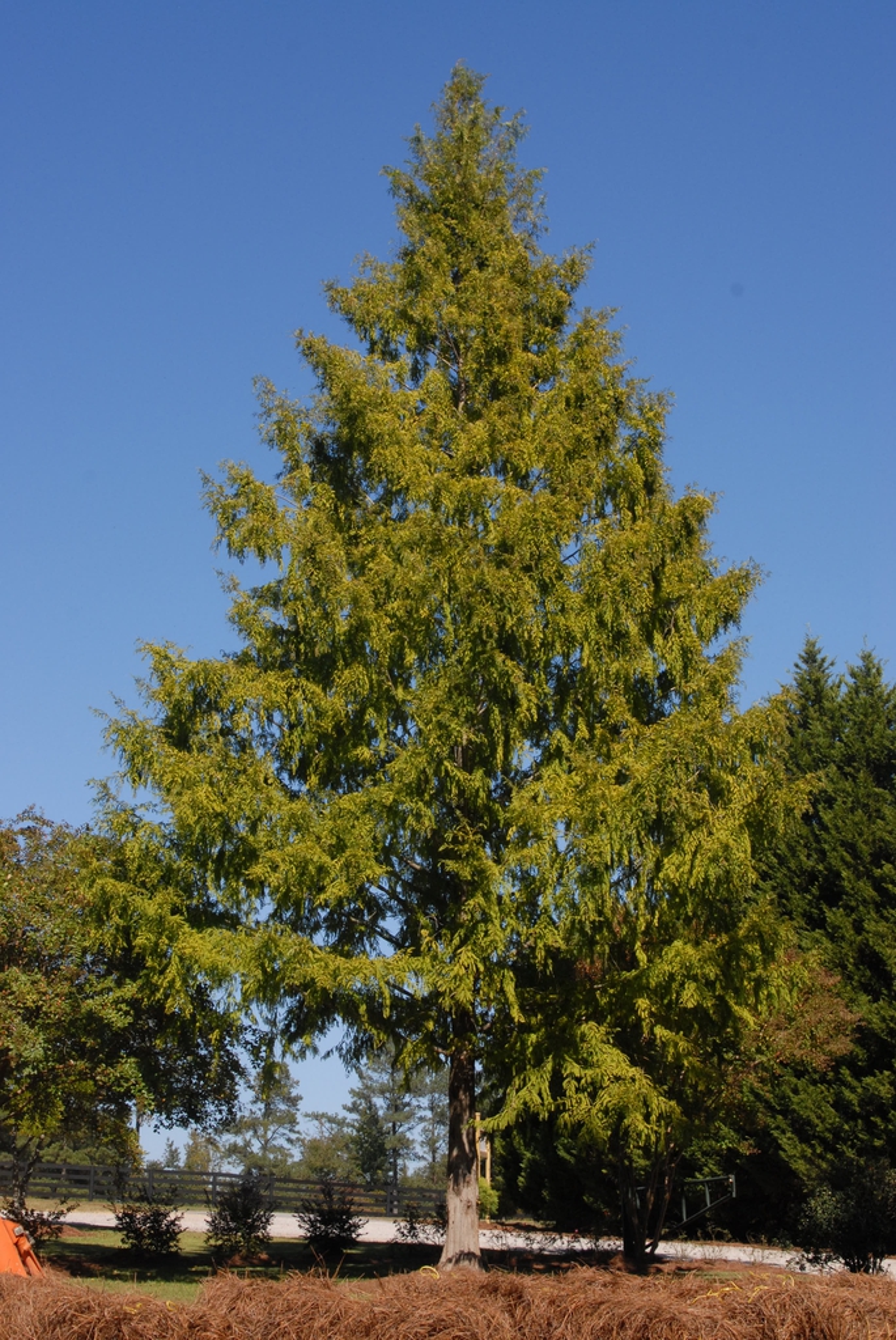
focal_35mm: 57
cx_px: 448
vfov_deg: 35.0
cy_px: 670
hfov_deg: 23.8
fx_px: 2123
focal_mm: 38
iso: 400
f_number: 10
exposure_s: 1/350
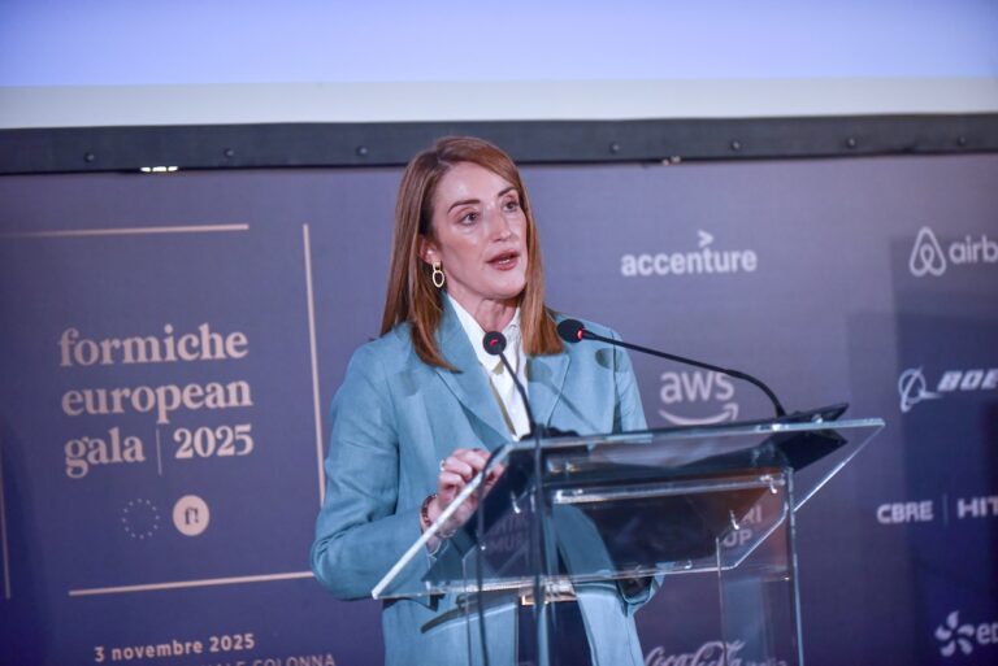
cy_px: 333
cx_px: 499
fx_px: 3744
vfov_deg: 10.2
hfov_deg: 15.2
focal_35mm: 135
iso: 2000
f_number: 2.8
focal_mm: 135
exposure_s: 1/200
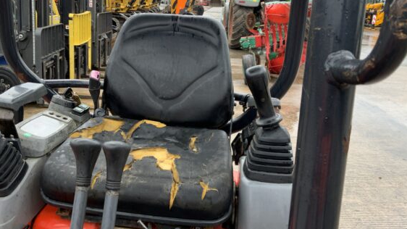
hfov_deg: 55.2
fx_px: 388
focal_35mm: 36
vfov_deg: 32.8
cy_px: 95
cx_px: 183
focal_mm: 3
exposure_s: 1/122
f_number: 1.8
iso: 25
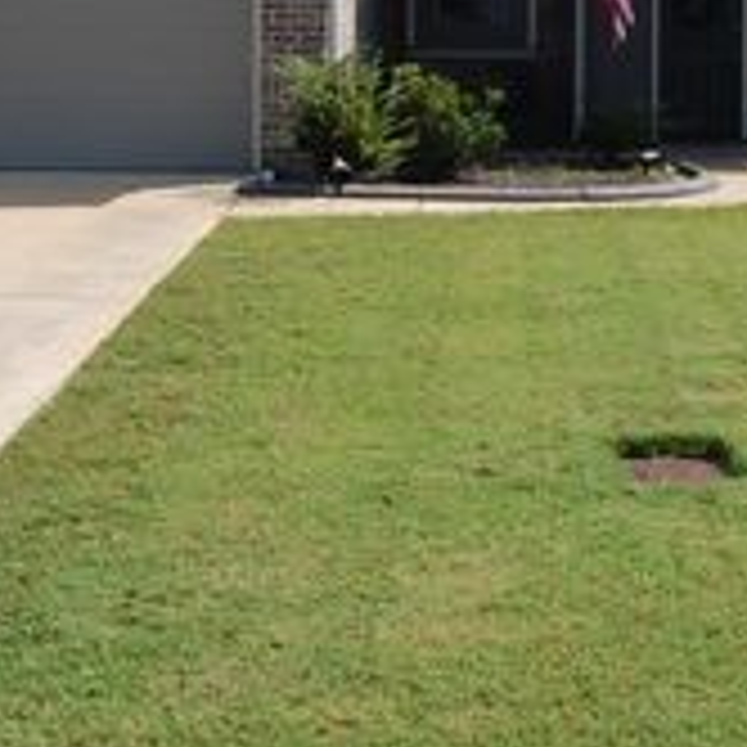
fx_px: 1685
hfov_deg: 24.9
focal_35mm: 69
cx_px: 464
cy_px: 166
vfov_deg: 24.7
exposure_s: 1/320
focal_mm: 18
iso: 200
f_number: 9
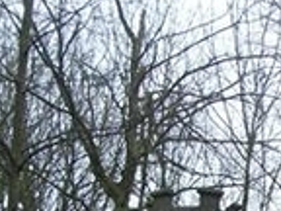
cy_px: 418
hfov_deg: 14.3
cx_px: 359
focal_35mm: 133
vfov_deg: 10.3
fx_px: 1080
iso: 80
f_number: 2.9
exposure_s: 1/125
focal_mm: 5.7
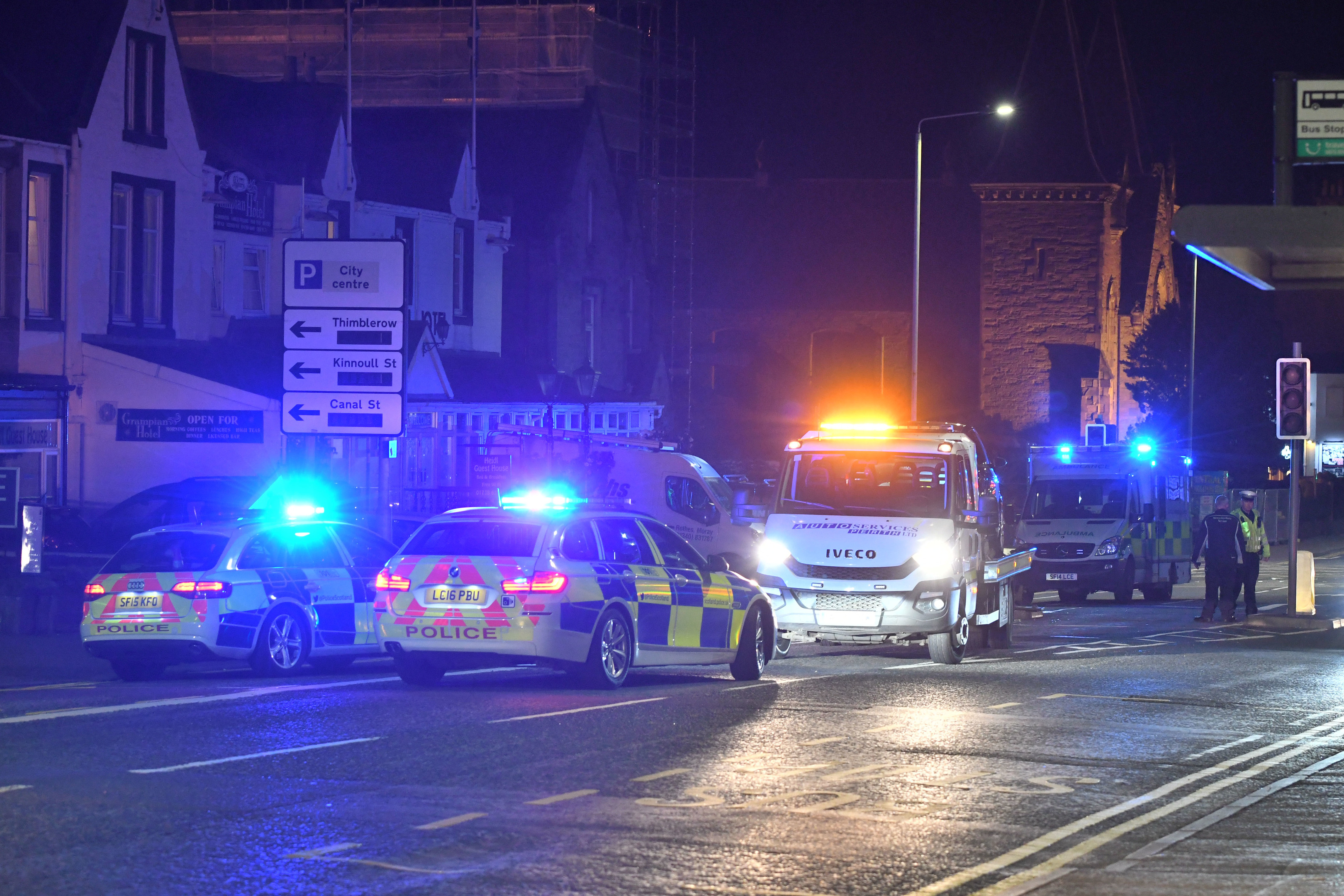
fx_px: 3920
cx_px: 672
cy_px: 448
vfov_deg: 13.0
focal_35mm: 105
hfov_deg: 19.5
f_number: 4
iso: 2000
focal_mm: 70
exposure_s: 1/40
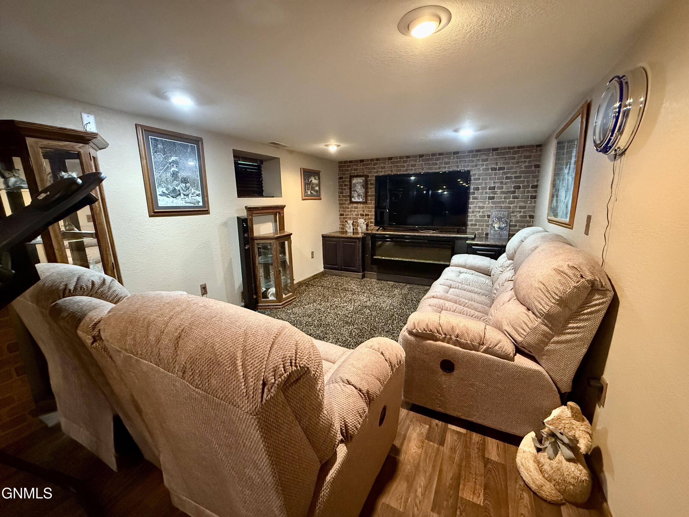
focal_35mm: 14
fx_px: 279
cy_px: 258
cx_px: 344
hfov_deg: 102.1
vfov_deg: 85.7
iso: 1000
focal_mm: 2.22
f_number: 2.2
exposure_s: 1/60
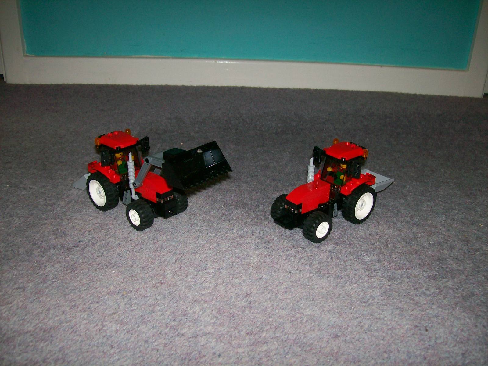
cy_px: 183
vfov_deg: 39.7
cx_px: 244
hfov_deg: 51.4
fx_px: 508
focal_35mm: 36
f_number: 2.7
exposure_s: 1/45.3
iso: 80
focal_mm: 6
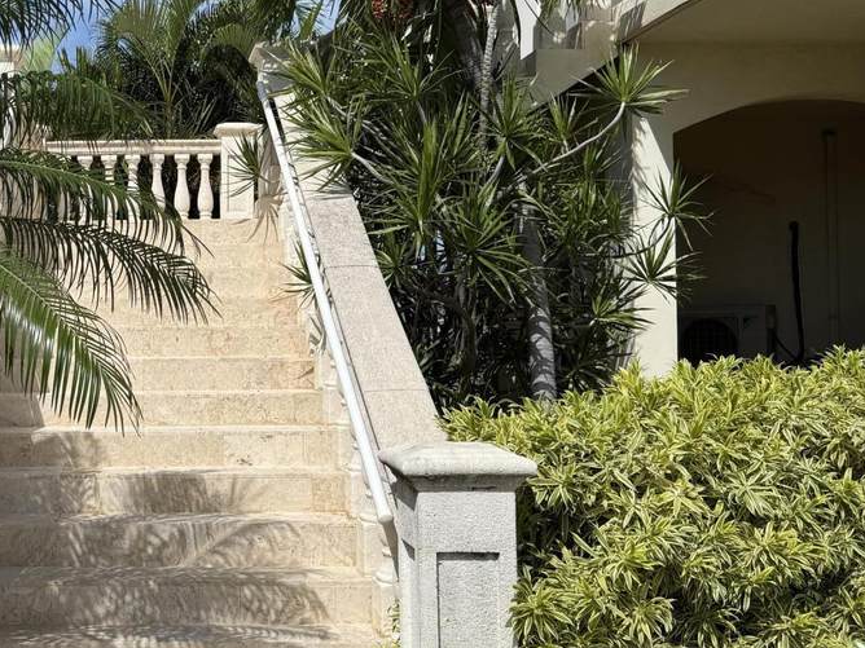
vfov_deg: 31.5
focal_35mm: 46
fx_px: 1149
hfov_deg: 39.0
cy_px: 308
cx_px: 123
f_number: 1.78
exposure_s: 1/8130
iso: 80
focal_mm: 6.76
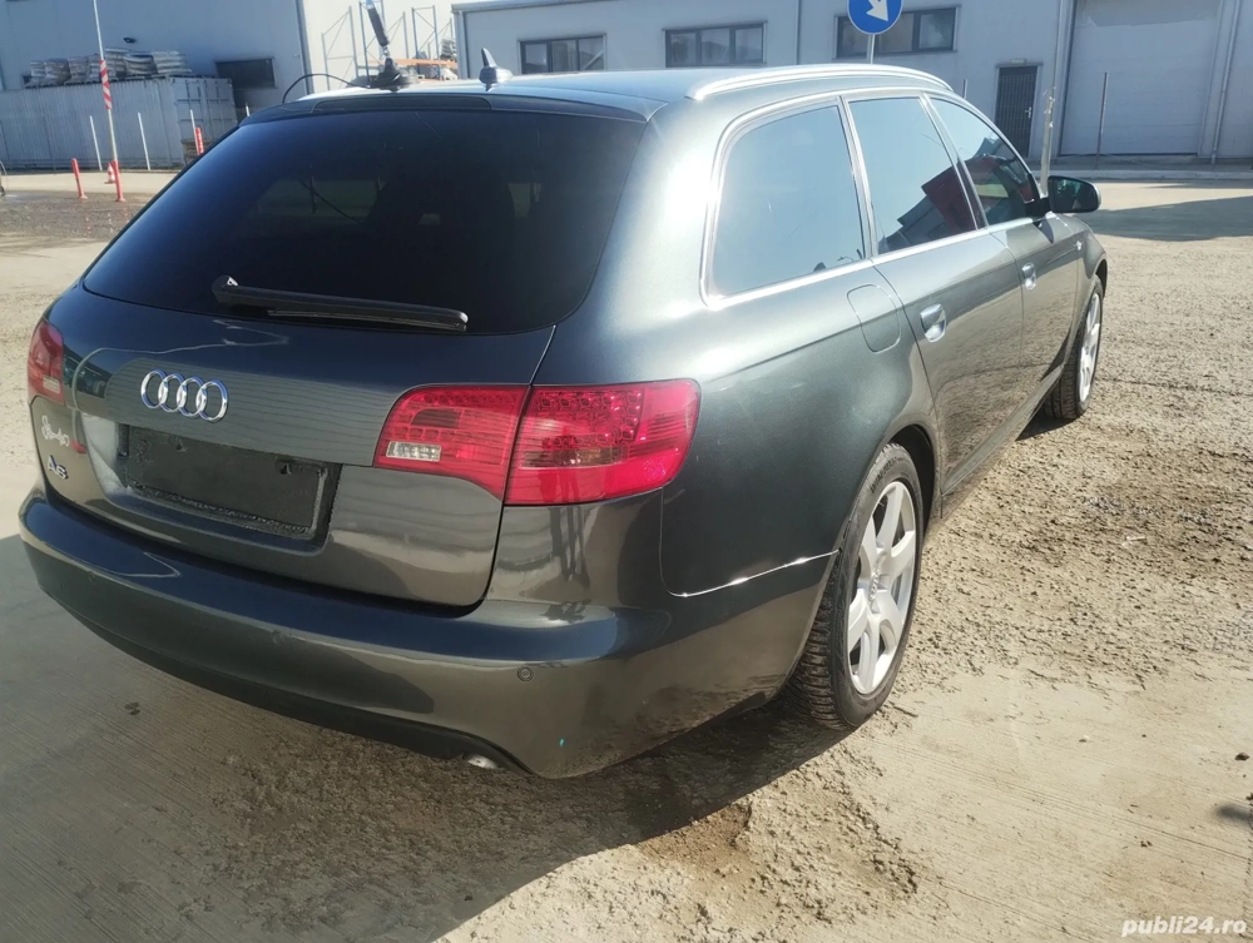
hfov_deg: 63.4
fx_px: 1015
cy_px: 472
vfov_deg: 49.9
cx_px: 626
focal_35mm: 28
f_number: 1.8
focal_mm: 4.27
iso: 100
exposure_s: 1/679
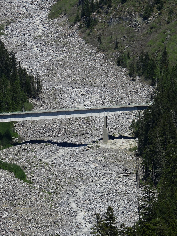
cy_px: 140
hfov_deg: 4.6
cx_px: 84
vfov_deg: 6.2
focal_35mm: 320
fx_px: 2182
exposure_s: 1/1000
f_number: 4.5
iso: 100
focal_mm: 46.4
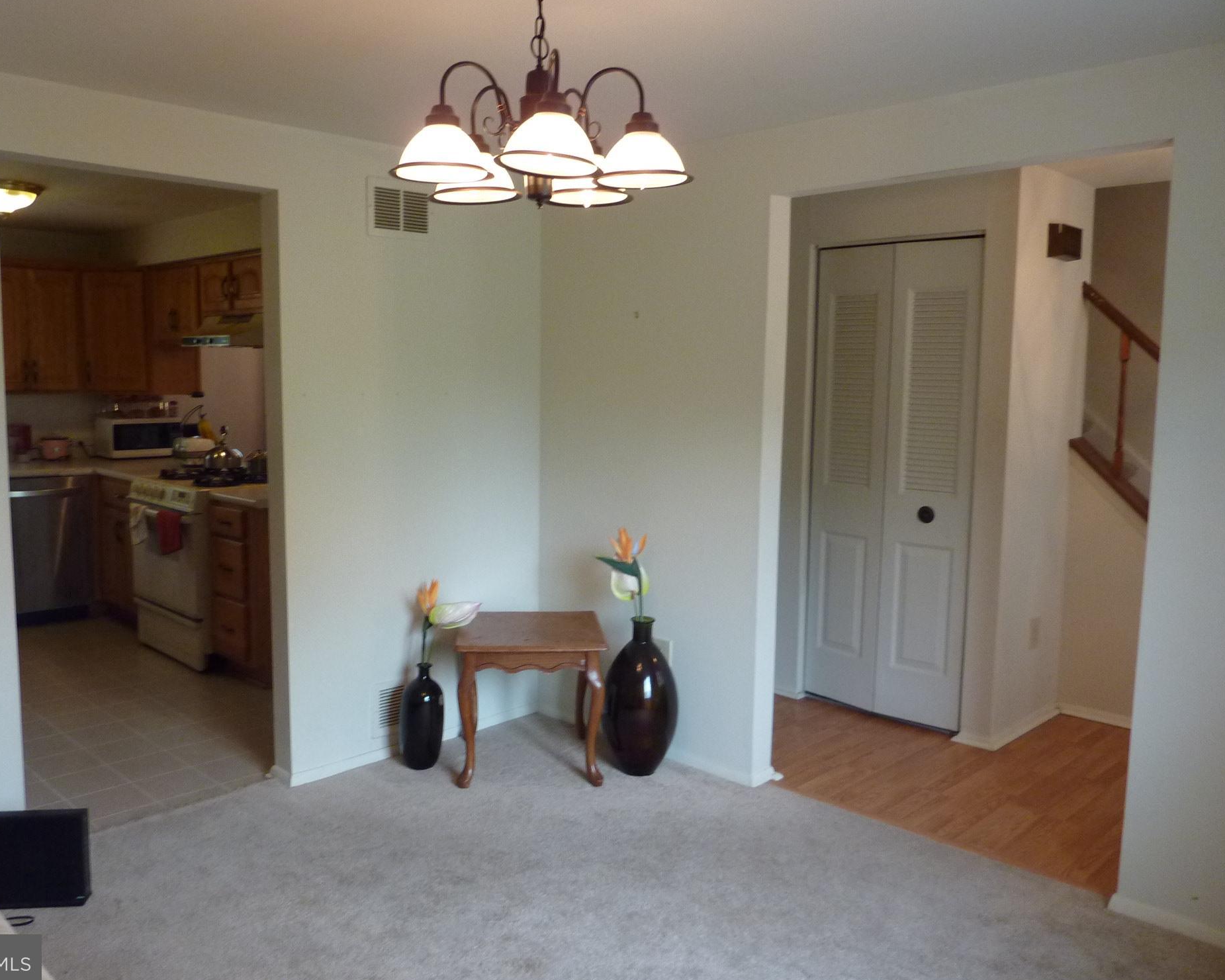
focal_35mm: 27
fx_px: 979
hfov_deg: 63.9
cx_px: 554
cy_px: 480
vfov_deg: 53.2
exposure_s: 1/30
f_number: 3.3
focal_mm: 4.1
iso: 250
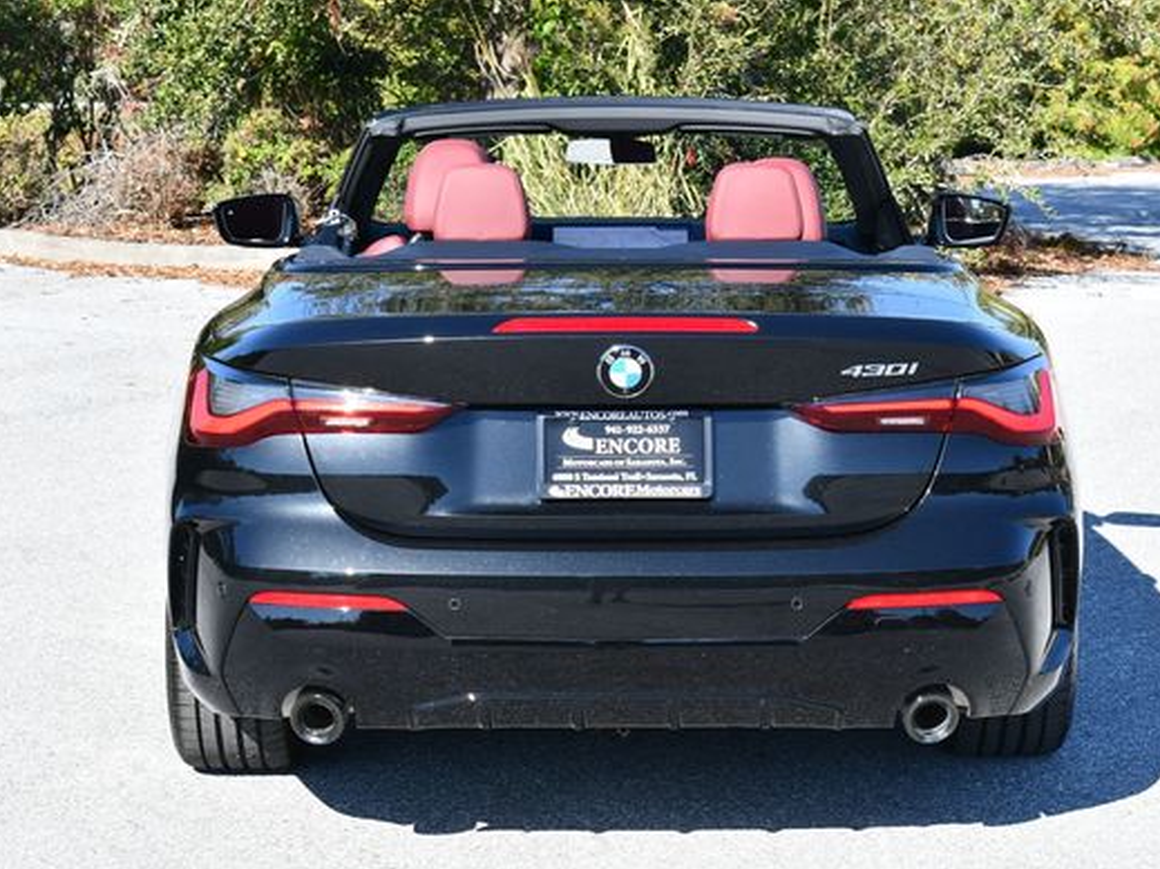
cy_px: 438
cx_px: 595
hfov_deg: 20.7
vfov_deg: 15.6
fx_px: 3183
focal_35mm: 95
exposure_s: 1/250
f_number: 8
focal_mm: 40
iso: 180
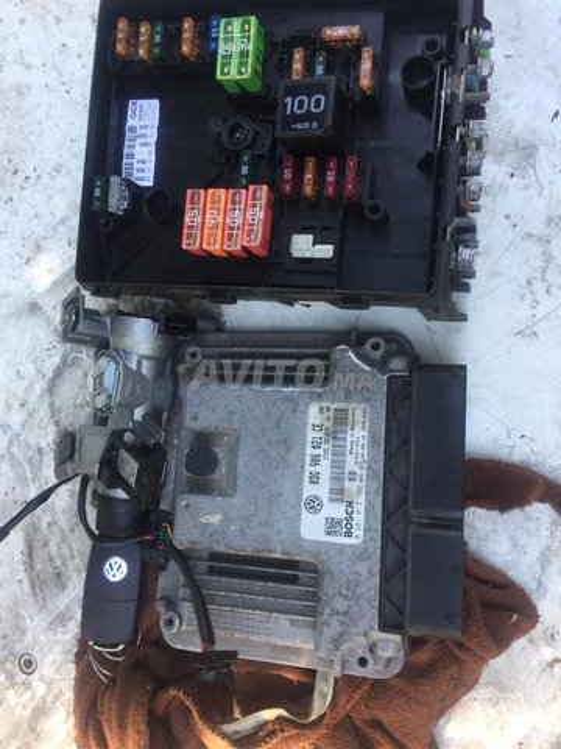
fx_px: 627
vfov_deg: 61.7
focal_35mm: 29
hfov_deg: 48.2
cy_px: 374
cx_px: 280
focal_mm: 4.15
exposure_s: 1/100
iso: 40
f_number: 2.2
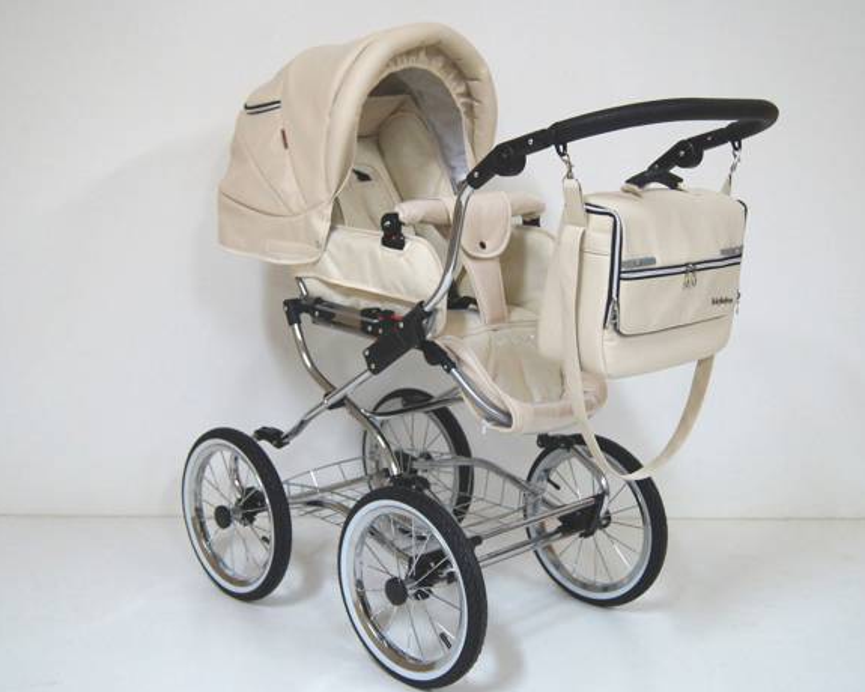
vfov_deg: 33.4
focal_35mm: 45
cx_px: 429
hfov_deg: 41.2
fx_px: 1152
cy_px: 352
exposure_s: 1/80
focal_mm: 26
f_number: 4
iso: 1600
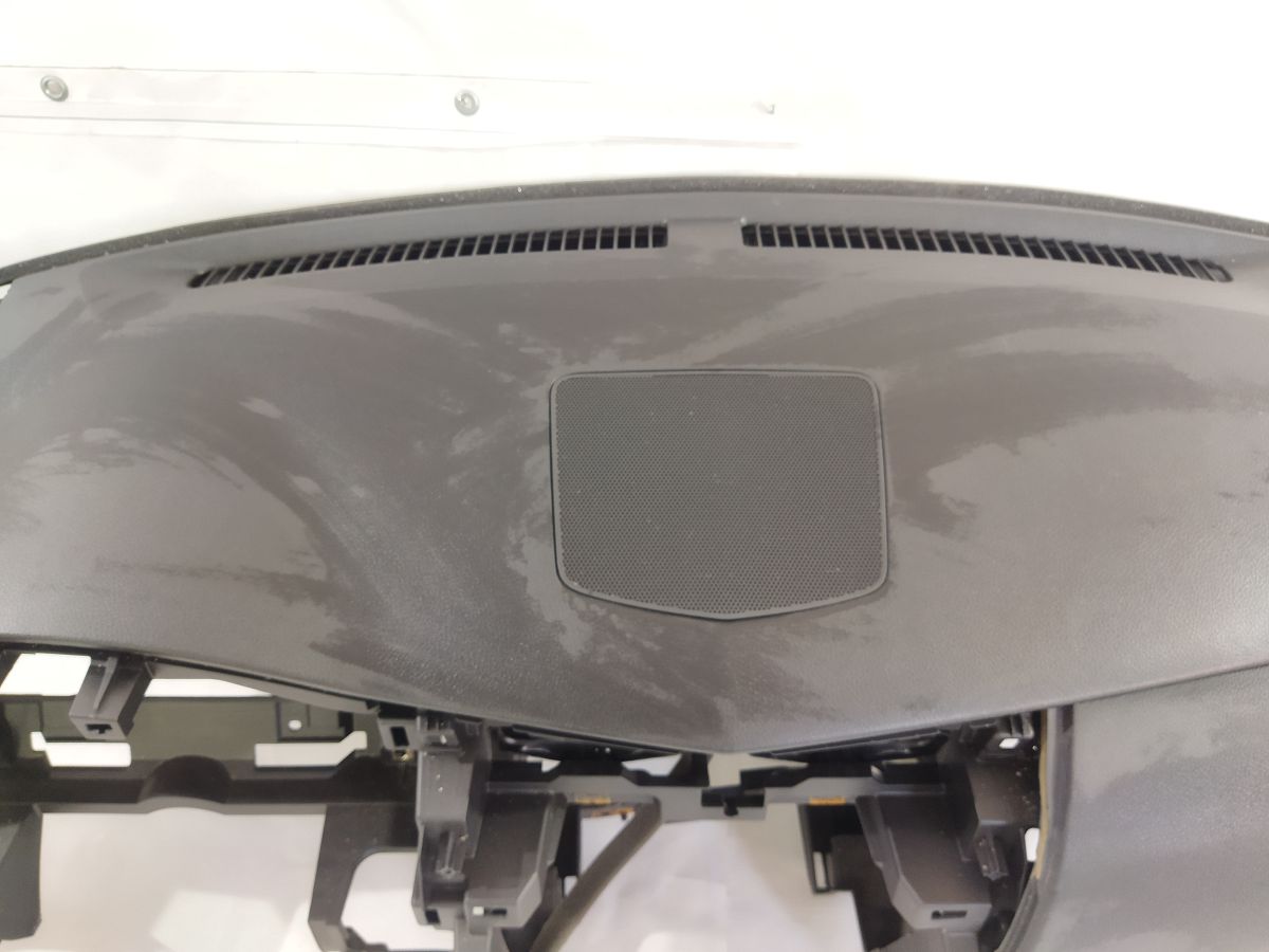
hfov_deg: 65.3
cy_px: 476
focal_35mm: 27
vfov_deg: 51.4
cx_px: 634
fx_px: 990
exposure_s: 1/25
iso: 240
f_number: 1.79
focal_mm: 4.71
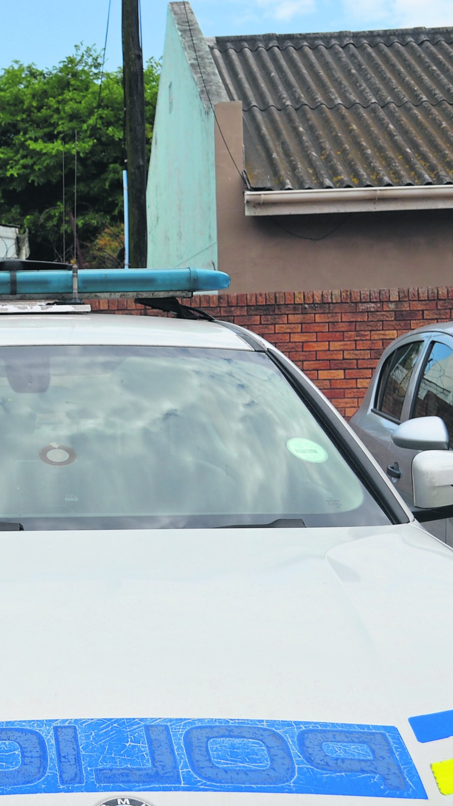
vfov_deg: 28.6
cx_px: -116
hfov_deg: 15.6
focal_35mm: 74
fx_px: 1581
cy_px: 419
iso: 100
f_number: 8
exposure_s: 1/250
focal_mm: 30
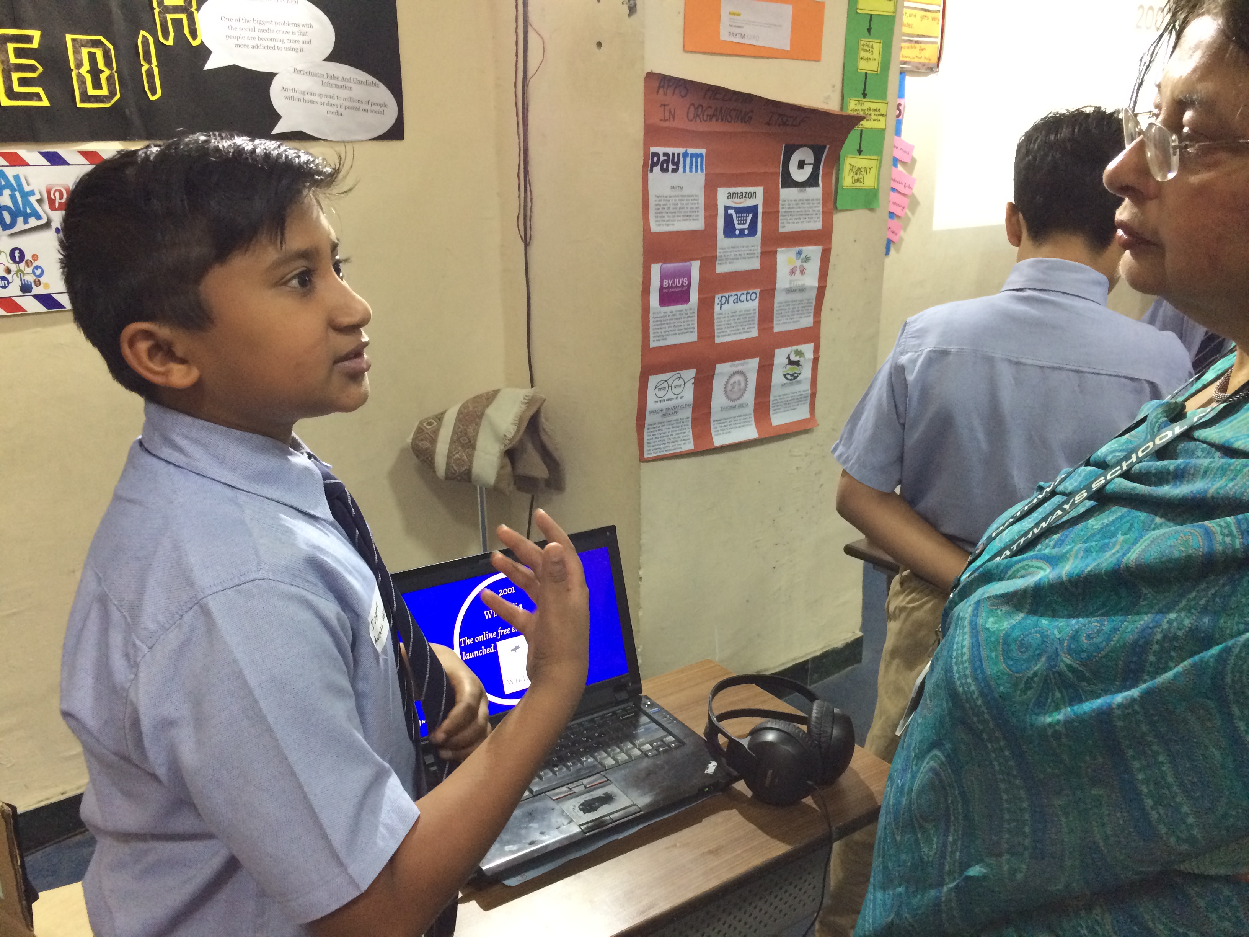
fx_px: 1046
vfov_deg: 48.2
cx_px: 624
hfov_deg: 61.7
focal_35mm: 29
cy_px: 468
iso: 320
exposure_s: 1/33
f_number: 2.2
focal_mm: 4.15
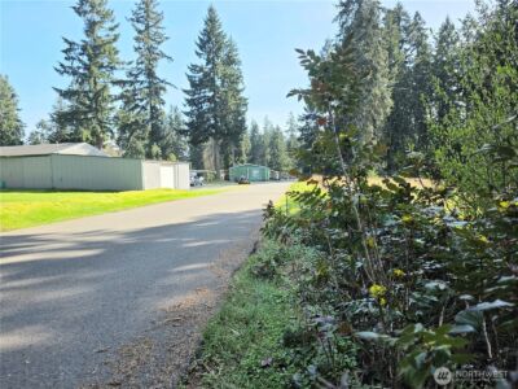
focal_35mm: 23
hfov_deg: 73.9
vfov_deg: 58.9
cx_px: 259
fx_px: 344
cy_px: 194
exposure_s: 1/3333
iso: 80
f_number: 1.7
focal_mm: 6.3
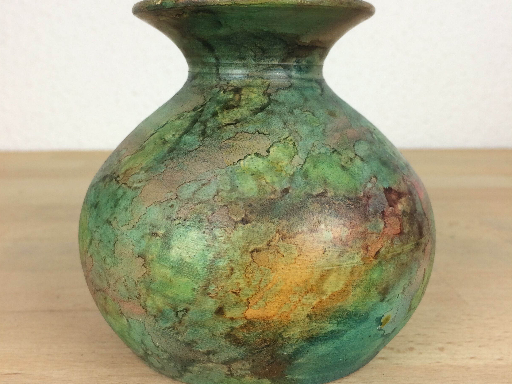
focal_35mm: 39
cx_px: 256
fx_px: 577
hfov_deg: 47.9
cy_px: 172
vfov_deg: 36.8
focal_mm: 4.15
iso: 32
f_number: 2.2
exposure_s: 1/50
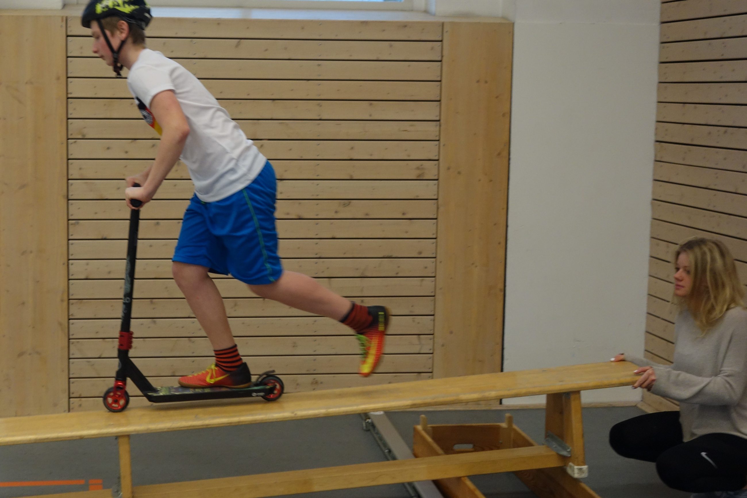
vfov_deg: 31.9
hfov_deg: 46.4
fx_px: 871
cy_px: 249
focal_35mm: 42
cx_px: 374
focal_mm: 15.45
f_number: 3.2
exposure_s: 1/125
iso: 500
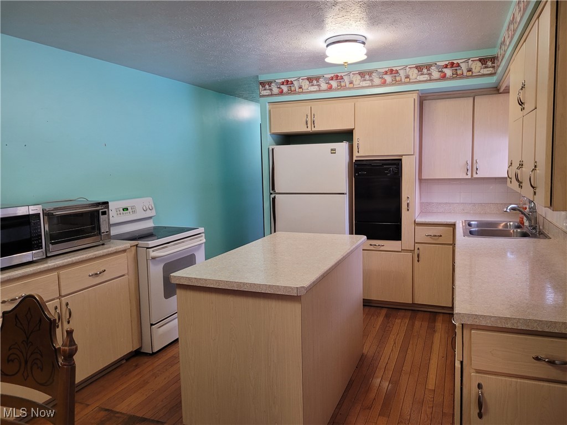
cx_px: 284
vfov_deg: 53.1
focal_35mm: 26
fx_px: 426
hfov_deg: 67.3
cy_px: 212
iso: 200
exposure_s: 1/40
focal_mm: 5.4
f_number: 1.8
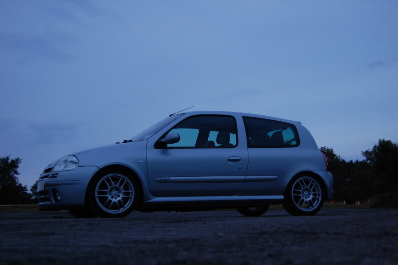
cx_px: 199
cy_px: 132
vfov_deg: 25.7
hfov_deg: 37.9
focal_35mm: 52
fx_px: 580
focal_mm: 35
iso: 800
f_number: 4.8
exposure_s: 1/10
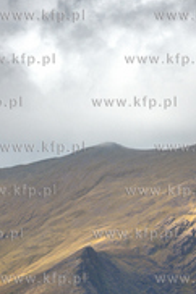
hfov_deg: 4.0
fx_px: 2782
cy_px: 276
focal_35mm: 340
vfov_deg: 6.1
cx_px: 146
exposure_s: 1/160
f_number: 16
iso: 200
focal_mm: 155
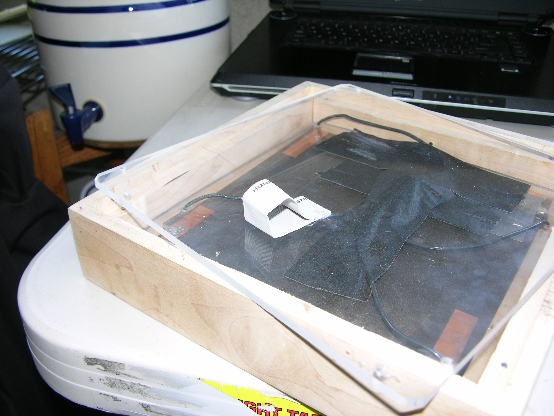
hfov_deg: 52.6
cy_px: 208
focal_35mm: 35
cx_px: 277
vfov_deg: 40.7
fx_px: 560
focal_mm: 8.9
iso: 50
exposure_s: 1/30
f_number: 2.8
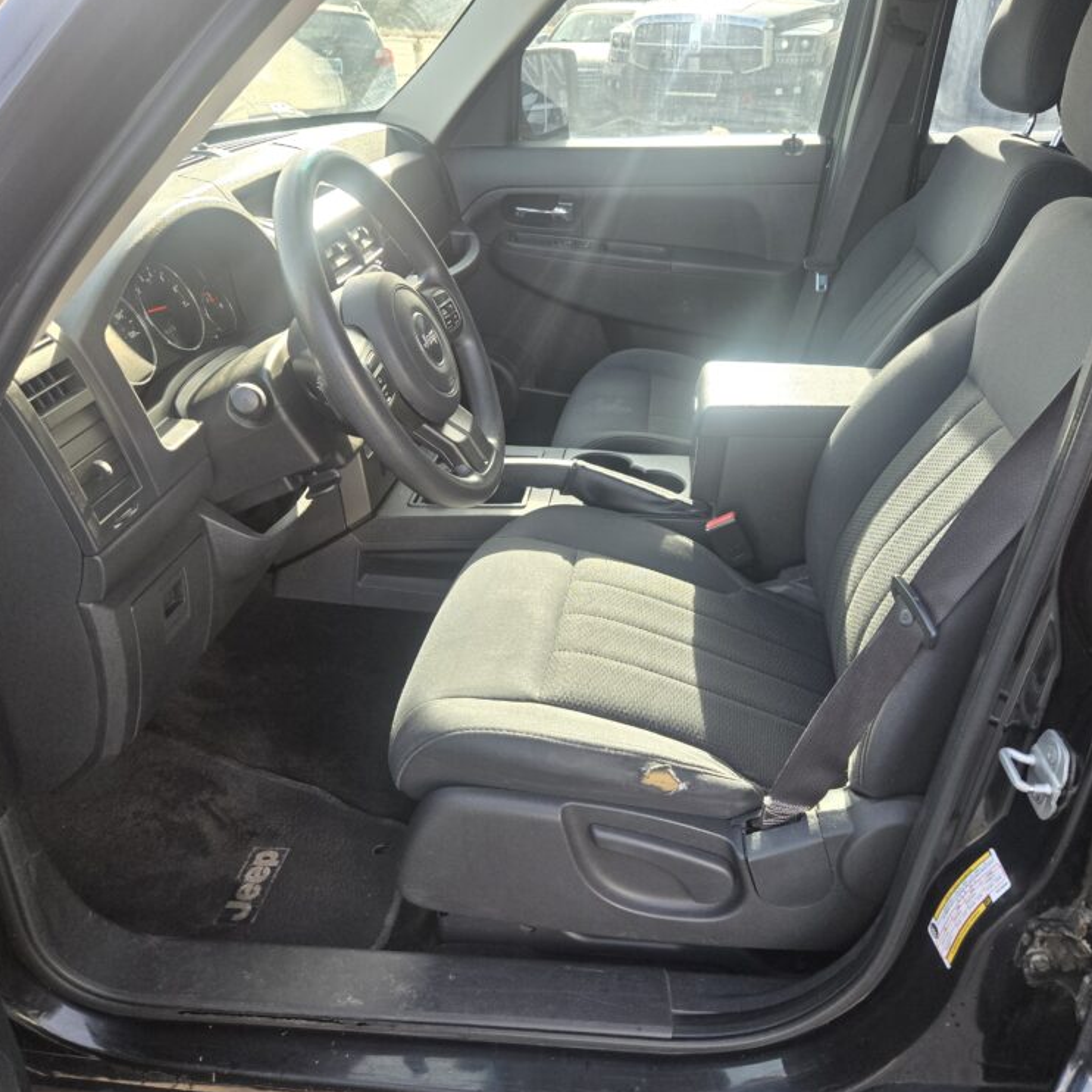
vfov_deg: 57.3
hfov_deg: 57.1
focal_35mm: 28
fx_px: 999
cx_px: 625
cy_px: 556
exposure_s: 1/508
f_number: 1.8
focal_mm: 5.4
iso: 125
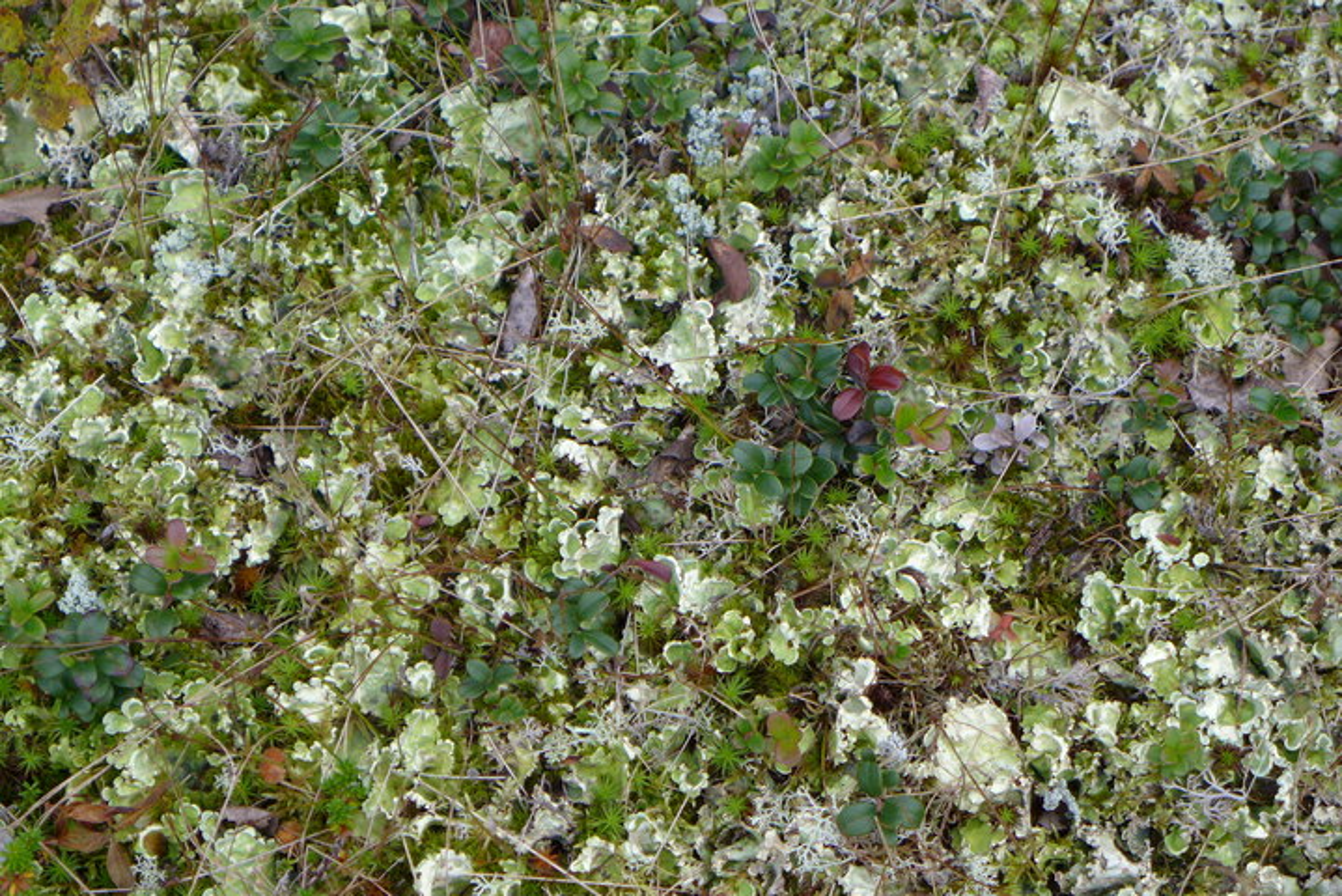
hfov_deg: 22.6
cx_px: 671
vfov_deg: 15.2
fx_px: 3356
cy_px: 448
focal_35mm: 90
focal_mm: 17.7
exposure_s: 1/320
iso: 80
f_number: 2.8
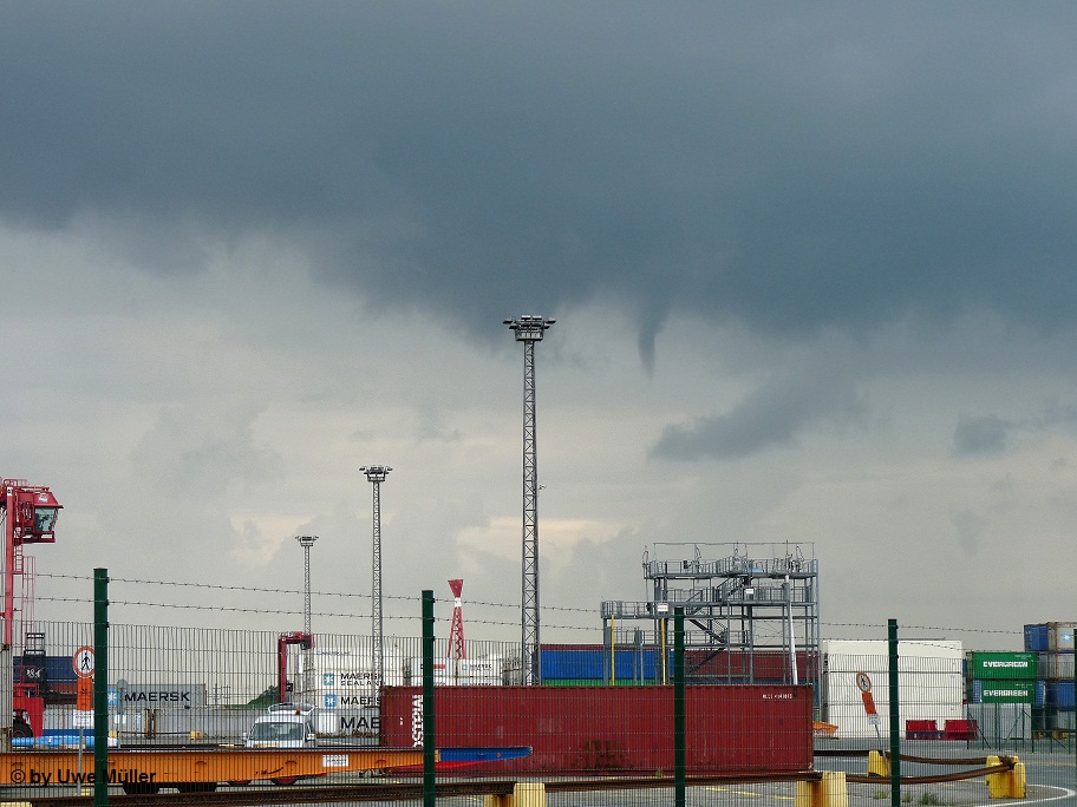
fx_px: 3391
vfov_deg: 13.6
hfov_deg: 18.0
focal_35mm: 109
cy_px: 404
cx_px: 538
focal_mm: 19.4
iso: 100
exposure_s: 1/250
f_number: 5
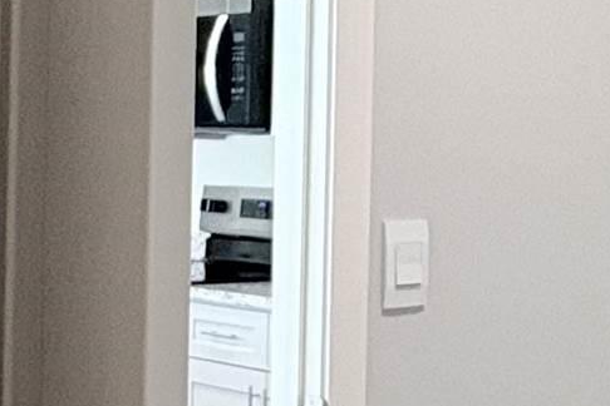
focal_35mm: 92
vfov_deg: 14.9
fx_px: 1559
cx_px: 661
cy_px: 164
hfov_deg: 21.1
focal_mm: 2.22
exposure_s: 1/60
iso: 200
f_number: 2.2
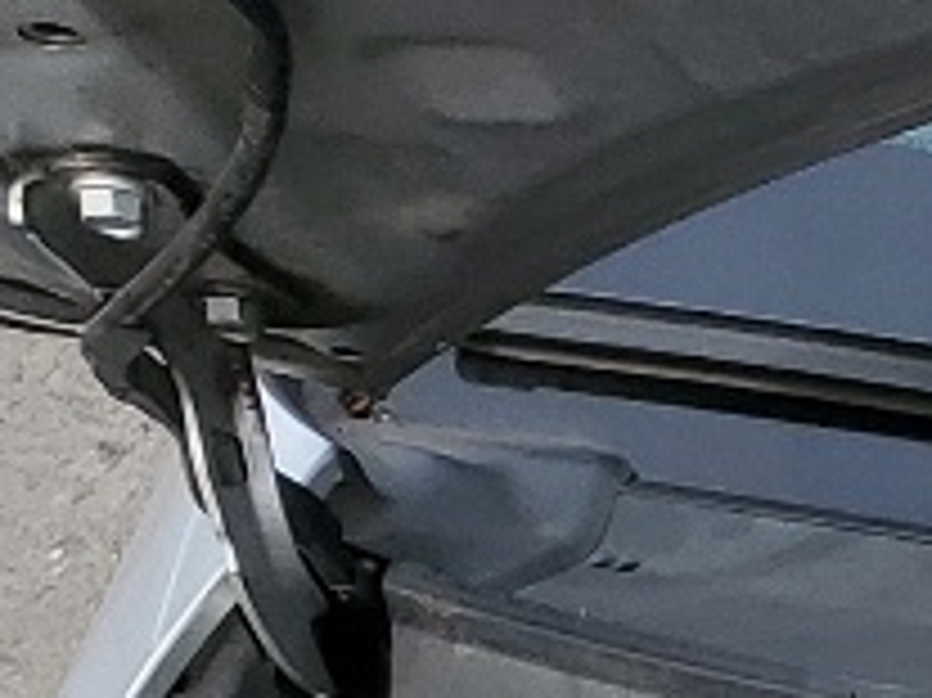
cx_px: 3107
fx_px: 5409
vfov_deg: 6.5
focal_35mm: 201
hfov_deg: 8.0
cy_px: 2396
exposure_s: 1/2000
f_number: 1.5
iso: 50
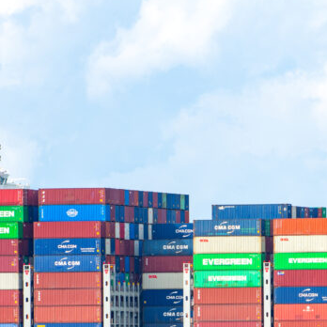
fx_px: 5411
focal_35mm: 506
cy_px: 309
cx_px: 286
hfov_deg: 3.5
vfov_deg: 3.5
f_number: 9
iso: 100
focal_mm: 135
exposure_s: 1/250
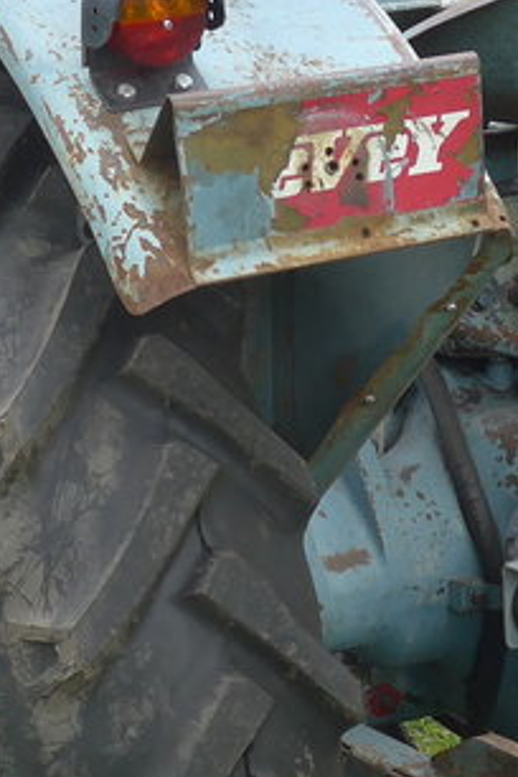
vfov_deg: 12.3
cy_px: 363
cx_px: 315
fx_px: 3604
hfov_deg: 8.2
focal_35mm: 167
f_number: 2.8
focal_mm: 8.4
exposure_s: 1/250
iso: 80
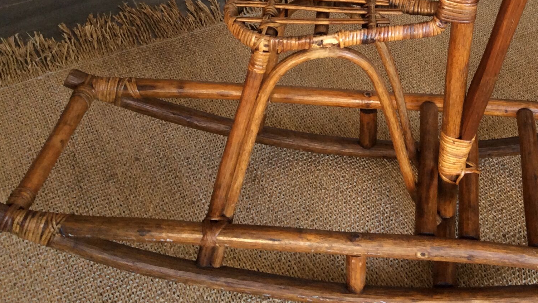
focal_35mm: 60
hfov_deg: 34.3
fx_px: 856
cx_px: 391
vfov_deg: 19.2
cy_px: -29
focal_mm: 3.3
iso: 50
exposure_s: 1/25
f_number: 2.4
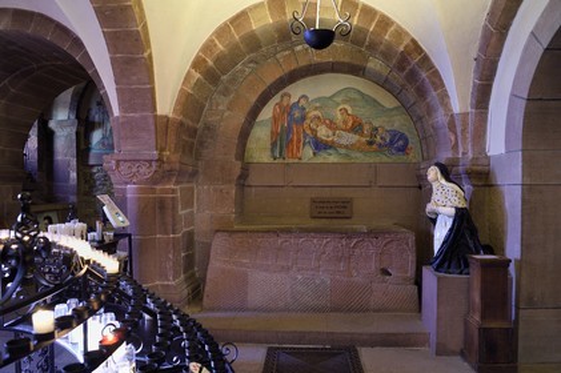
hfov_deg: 73.8
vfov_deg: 53.1
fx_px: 374
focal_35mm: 24
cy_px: 186
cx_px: 280
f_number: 5.6
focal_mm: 24
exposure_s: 1/8
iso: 1600
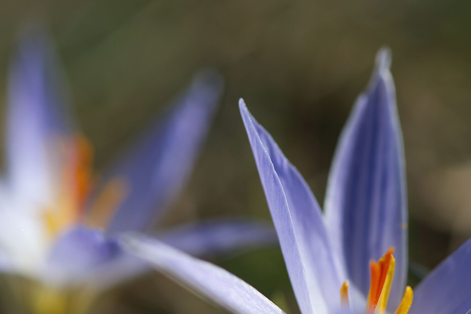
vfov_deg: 7.2
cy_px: 238
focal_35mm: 191
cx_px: 270
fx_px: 2498
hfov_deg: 10.8
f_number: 5.6
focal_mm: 105
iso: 100
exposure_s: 1/800
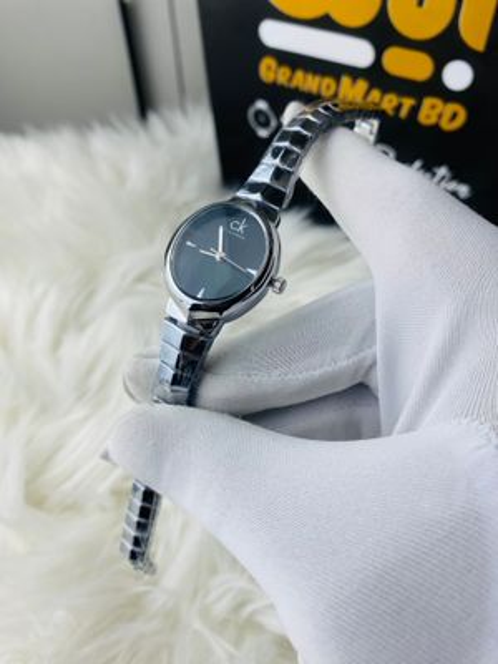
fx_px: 480
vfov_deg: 69.4
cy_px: 332
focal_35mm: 25
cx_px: 249
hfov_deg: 54.9
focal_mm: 4.25
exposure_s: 1/423
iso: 32
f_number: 1.8
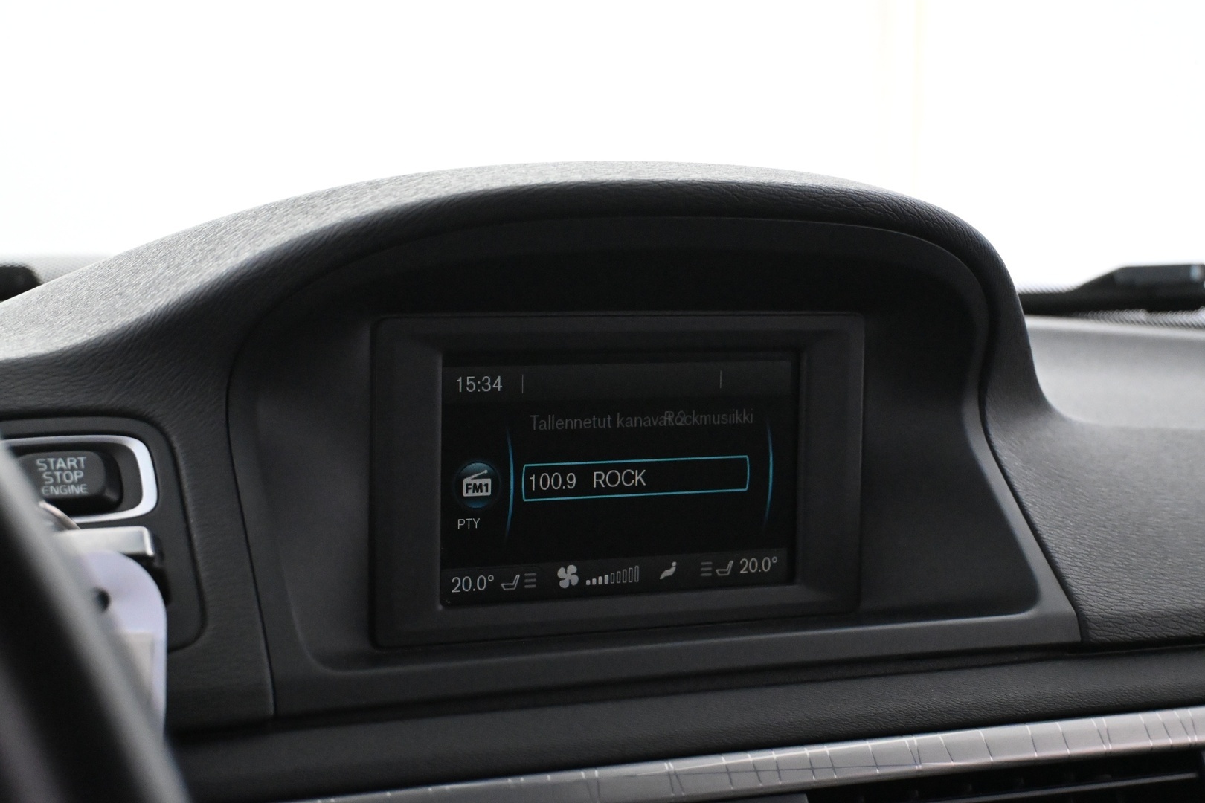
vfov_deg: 22.6
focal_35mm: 60
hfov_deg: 33.4
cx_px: 602
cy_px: 402
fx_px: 2008
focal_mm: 40
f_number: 5.6
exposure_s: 1/60
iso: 7200
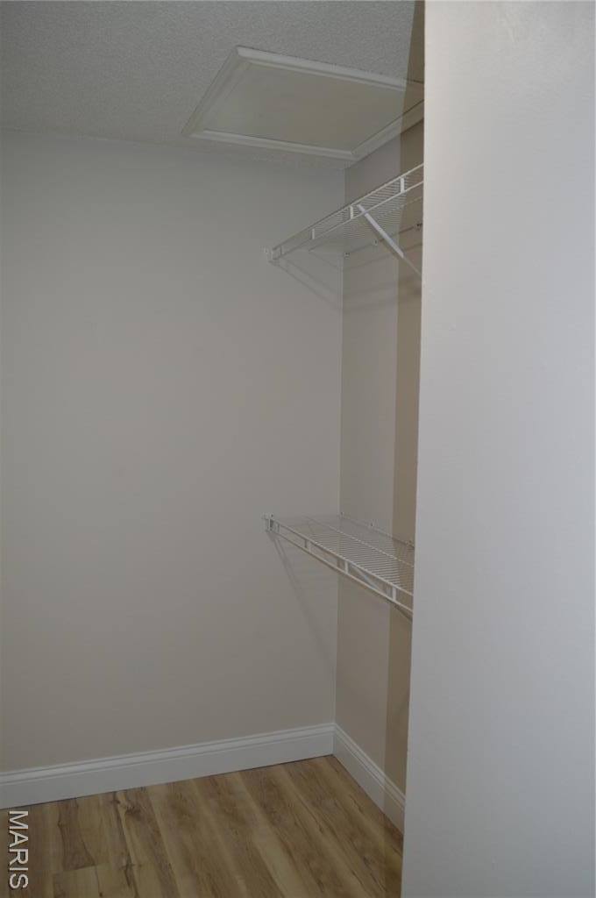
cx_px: 298
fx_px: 672
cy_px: 449
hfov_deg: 47.8
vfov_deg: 67.4
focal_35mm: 27
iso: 400
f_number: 4
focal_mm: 18
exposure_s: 1/60
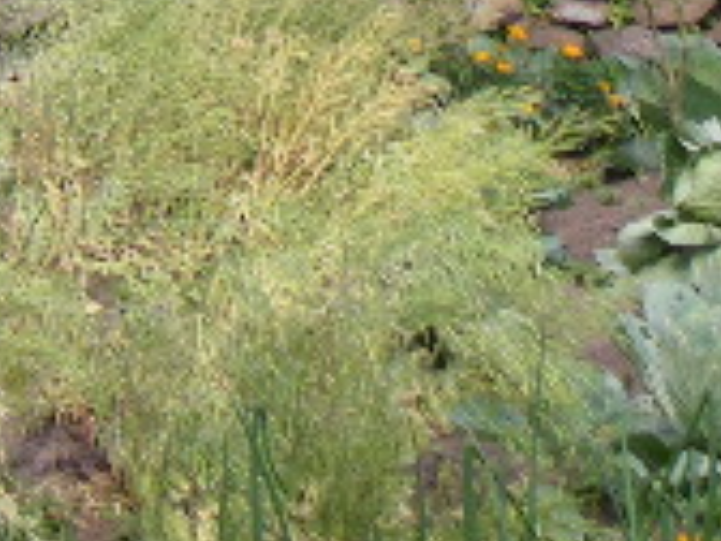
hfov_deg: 11.8
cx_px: -908
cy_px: -786
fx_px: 2958
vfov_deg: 9.3
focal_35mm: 142
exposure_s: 1/125
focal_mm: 5
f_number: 3.5
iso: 50
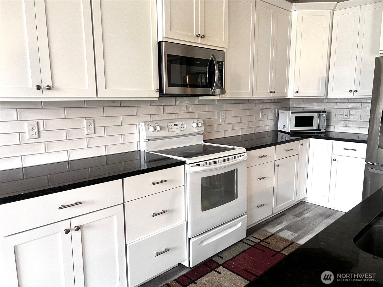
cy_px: 144
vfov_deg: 53.1
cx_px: 192
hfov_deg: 67.3
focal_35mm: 26
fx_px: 288
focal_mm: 5.7
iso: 250
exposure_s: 1/60
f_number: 1.5
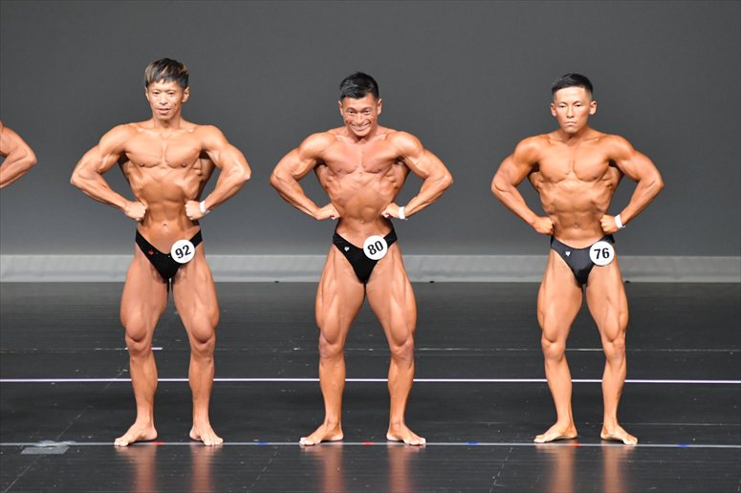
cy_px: 246
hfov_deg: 6.0
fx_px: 7098
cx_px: 370
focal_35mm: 345
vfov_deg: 4.0
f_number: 5.6
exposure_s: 1/400
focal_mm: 230
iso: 6400
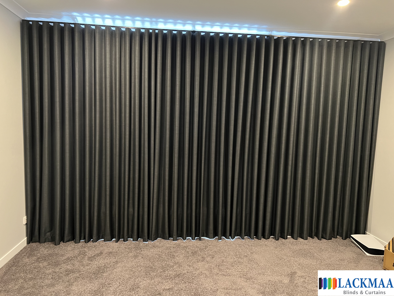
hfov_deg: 67.3
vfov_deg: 53.1
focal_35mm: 26
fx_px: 296
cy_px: 148
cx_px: 197
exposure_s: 1/33
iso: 640
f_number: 1.5
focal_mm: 5.7
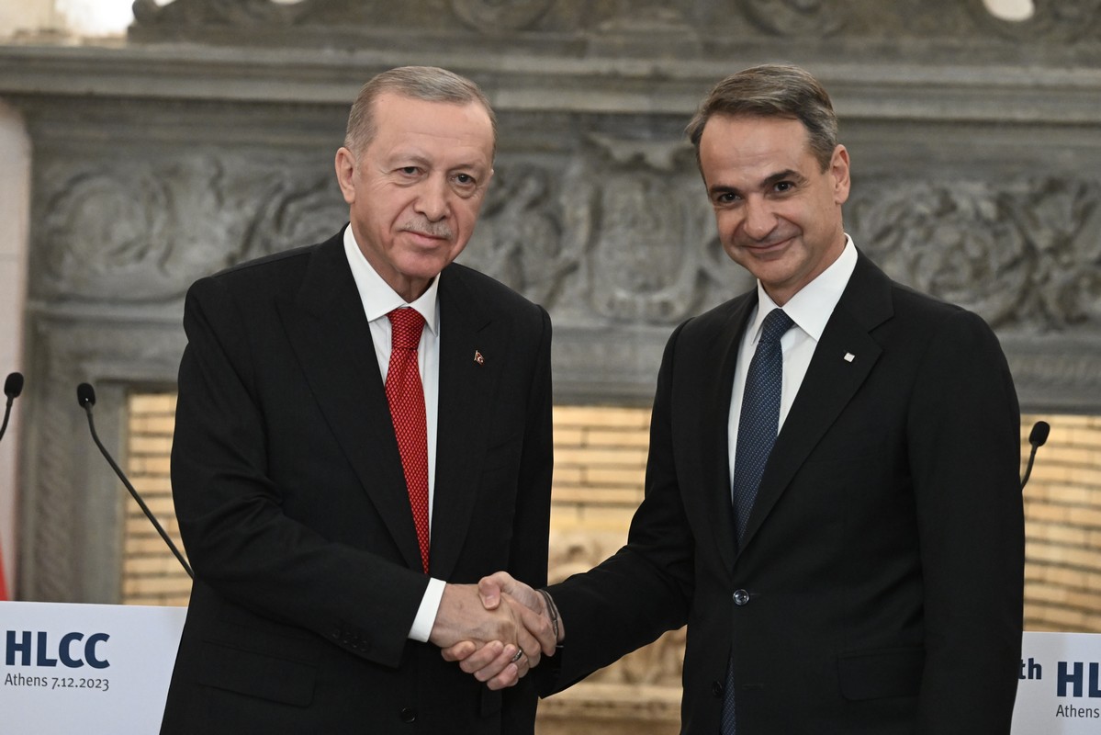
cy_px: 368
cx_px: 550
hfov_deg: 12.8
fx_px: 4894
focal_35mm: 160
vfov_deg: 8.6
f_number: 4.5
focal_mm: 160
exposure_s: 1/320
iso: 5000
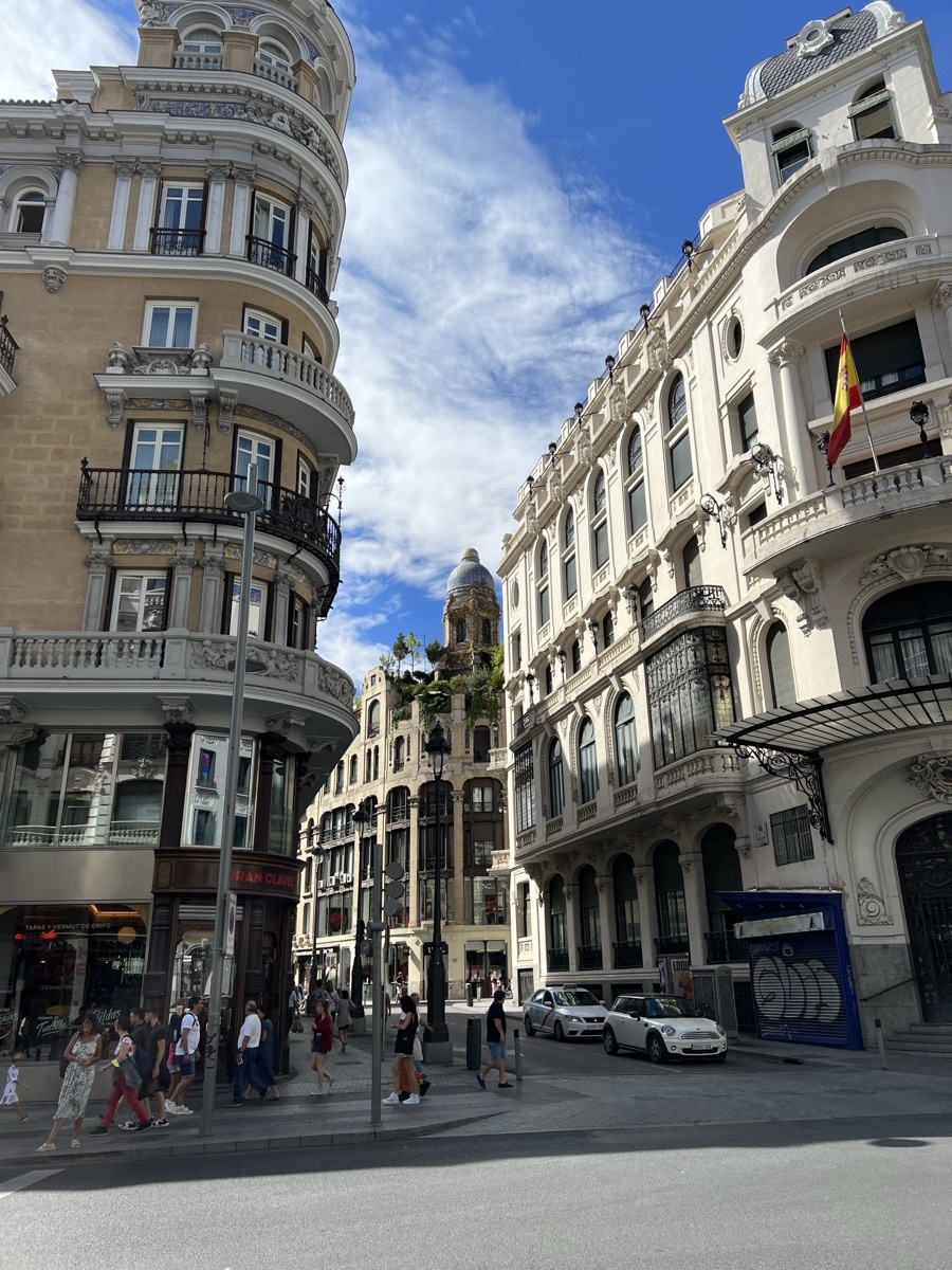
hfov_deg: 53.1
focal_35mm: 26
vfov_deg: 67.3
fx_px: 953
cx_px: 476
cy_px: 635
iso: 50
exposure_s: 1/4630
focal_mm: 5.7
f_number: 1.5
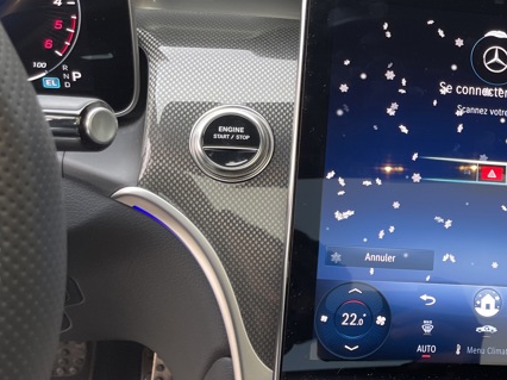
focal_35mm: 47
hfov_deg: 37.9
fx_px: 688
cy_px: 197
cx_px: 451
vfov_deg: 30.8
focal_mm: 5.1
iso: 125
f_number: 1.6
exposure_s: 1/107
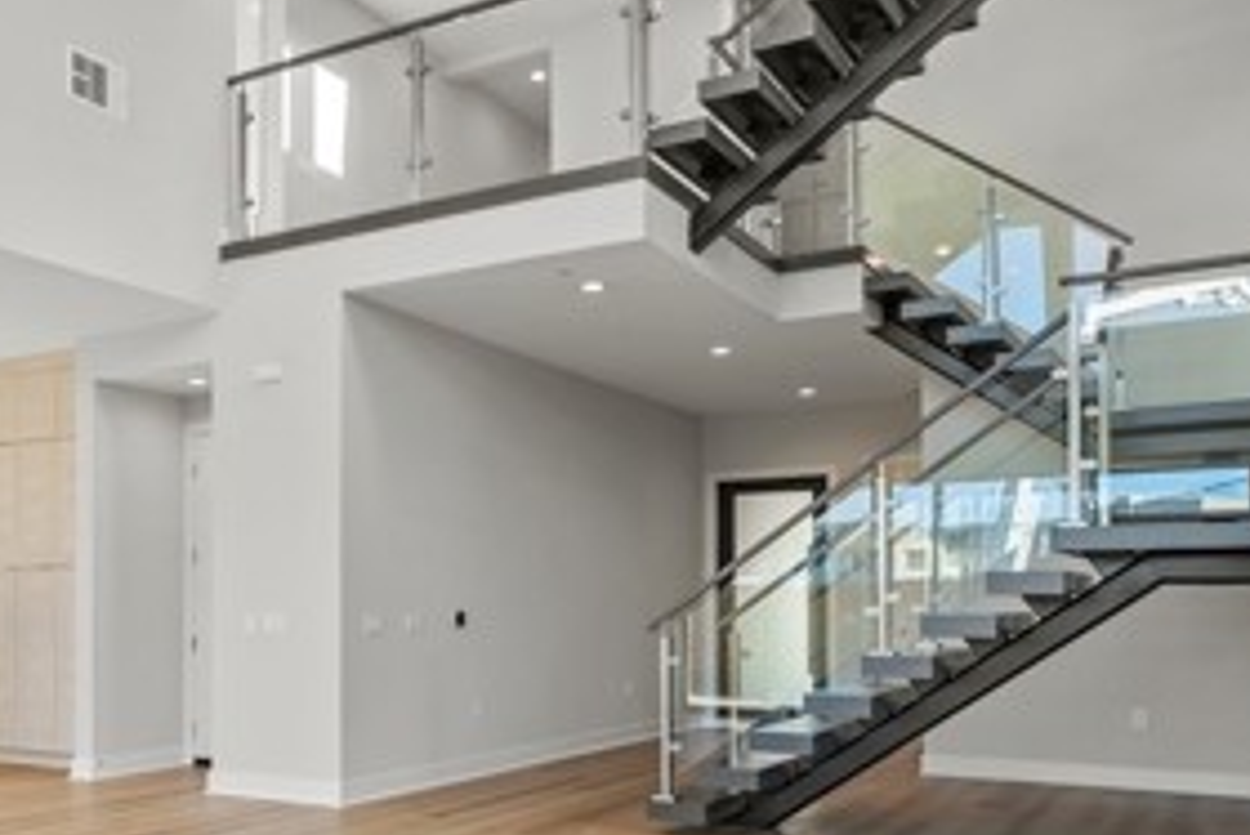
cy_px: 382
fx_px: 1112
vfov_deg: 41.1
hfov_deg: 57.9
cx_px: 460
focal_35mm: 32
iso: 250
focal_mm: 14
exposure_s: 1/25
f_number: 6.3
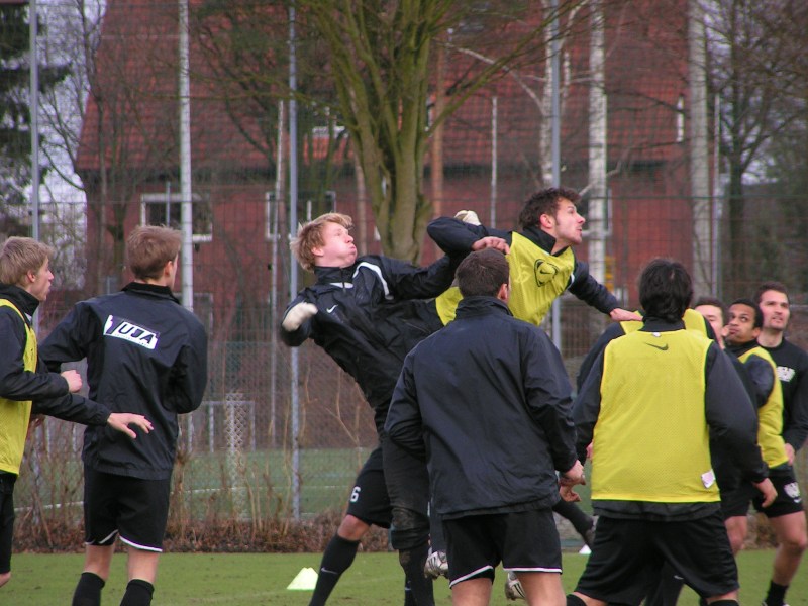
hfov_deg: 5.2
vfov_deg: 3.9
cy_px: 303
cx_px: 404
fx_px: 8870
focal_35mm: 380
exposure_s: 1/400
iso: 80
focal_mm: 58
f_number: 3.5
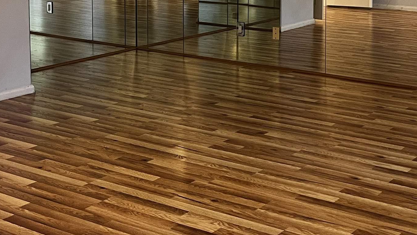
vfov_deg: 18.1
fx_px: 708
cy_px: -30
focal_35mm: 64
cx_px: 325
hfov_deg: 32.1
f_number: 1.6
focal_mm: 5.1
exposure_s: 1/60
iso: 160
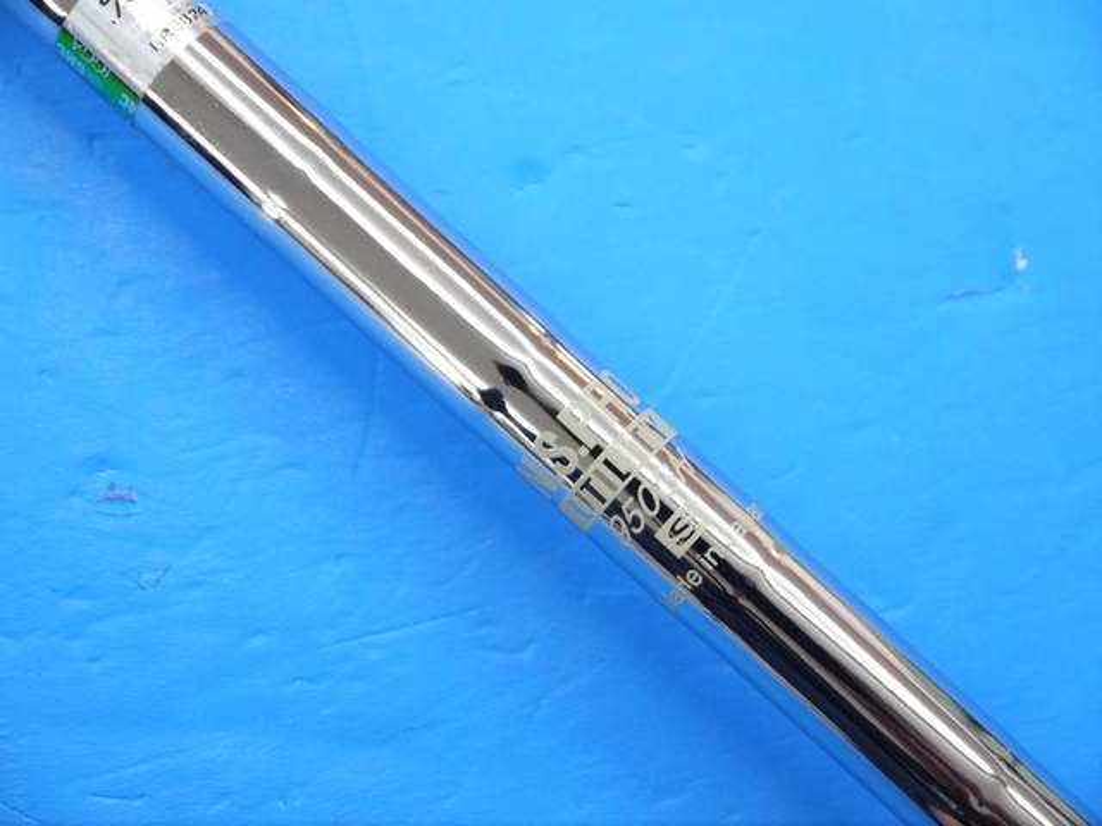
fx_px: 2674
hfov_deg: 23.3
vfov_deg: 17.6
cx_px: 551
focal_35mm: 84
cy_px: 413
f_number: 5.6
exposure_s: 1/100
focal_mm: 42
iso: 800
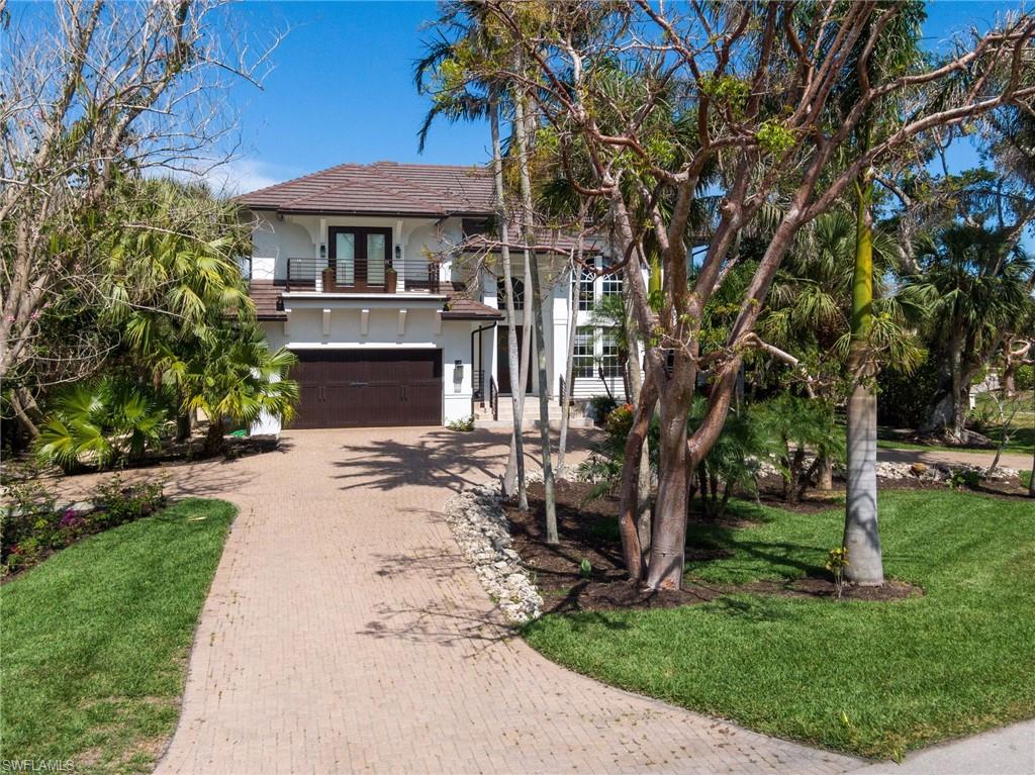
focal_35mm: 34
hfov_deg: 54.0
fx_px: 1016
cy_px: 388
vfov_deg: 41.8
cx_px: 518
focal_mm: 5.82
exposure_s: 1/800
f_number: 3.2
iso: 120
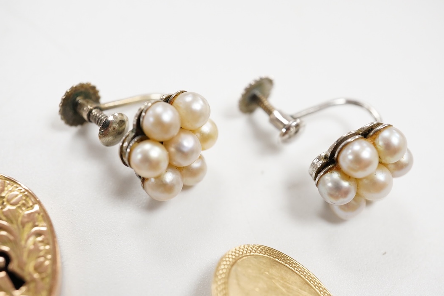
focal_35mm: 48
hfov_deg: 41.1
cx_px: 225
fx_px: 592
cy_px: 149
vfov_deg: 28.1
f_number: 10
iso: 2500
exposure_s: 1/200
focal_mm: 30
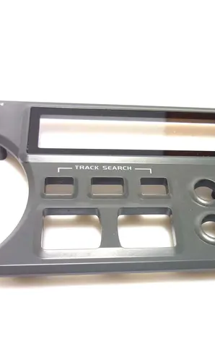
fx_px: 440
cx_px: 173
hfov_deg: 26.9
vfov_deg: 42.6
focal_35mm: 47
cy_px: 172
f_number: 2.8
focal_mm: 5.5
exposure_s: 1/80
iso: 80
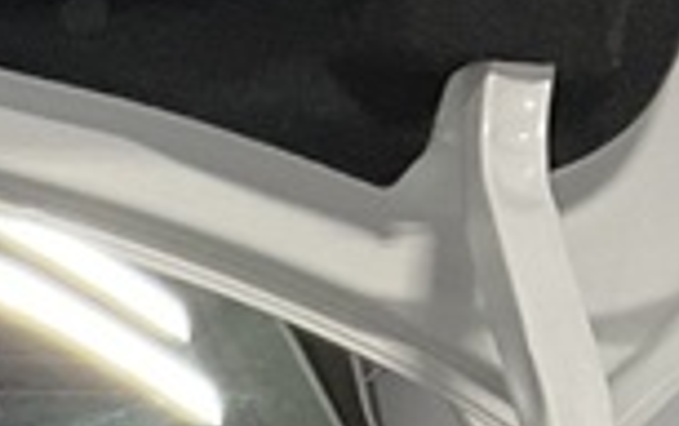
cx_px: -950
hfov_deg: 9.6
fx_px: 3575
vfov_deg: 6.1
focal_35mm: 193
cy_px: 1424
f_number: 1.8
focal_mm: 3
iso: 64
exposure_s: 1/120
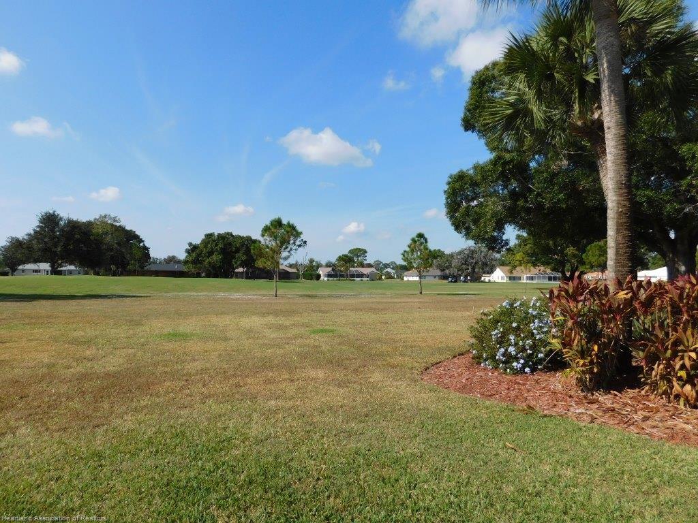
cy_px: 262
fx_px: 464
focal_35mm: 23
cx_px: 349
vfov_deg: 58.9
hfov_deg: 73.9
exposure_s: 1/500
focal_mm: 4
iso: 125
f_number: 6
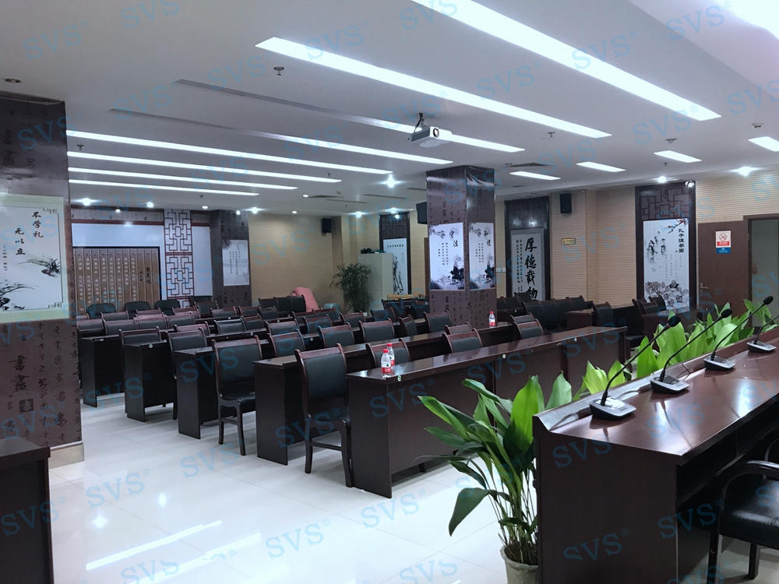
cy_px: 292
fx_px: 630
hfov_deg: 63.4
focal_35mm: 28
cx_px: 390
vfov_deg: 49.7
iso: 80
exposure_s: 1/17
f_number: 1.8
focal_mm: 3.99
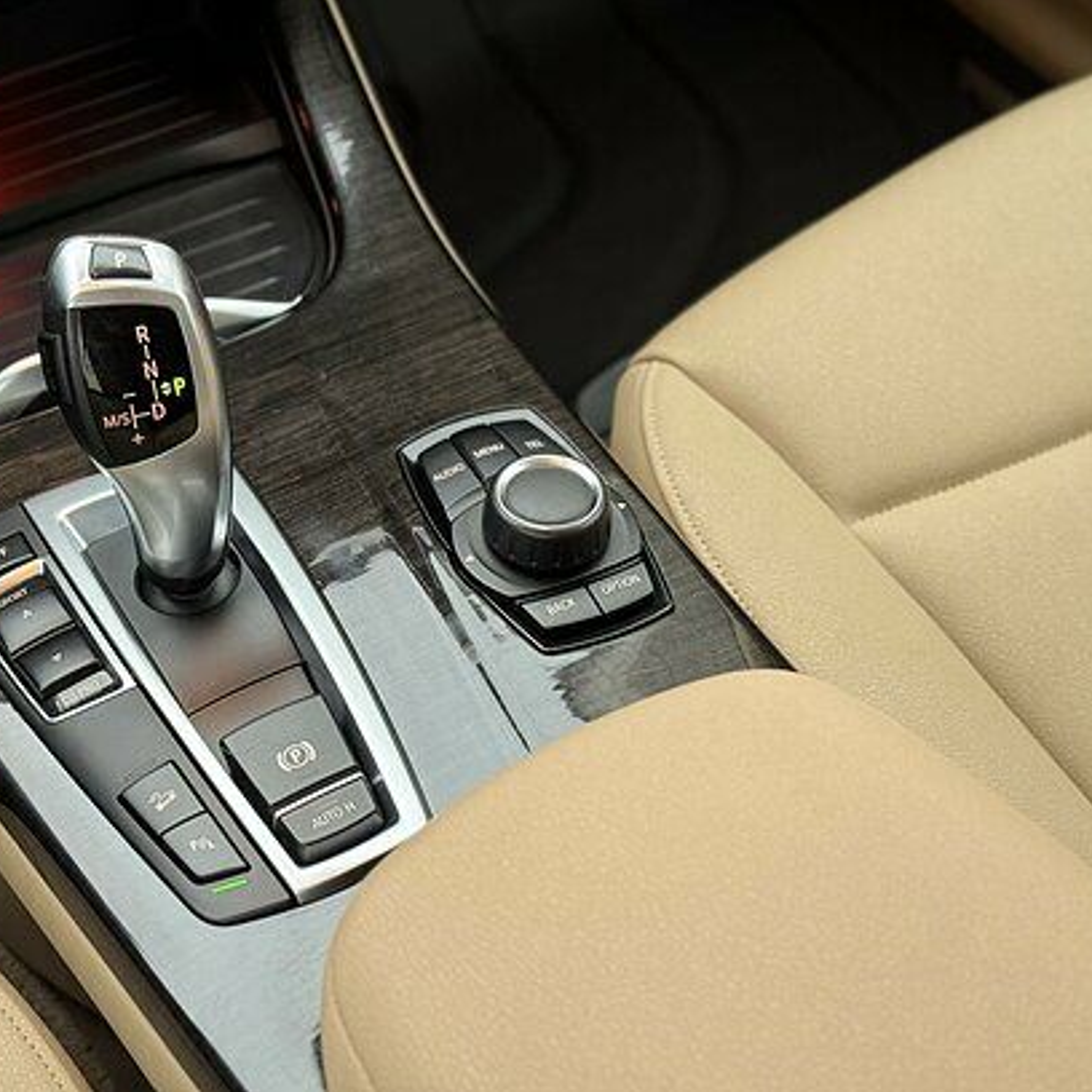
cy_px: 546
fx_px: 2034
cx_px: 393
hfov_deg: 29.9
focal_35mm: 57
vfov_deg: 30.0
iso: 125
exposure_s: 1/46
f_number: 1.78
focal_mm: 6.76
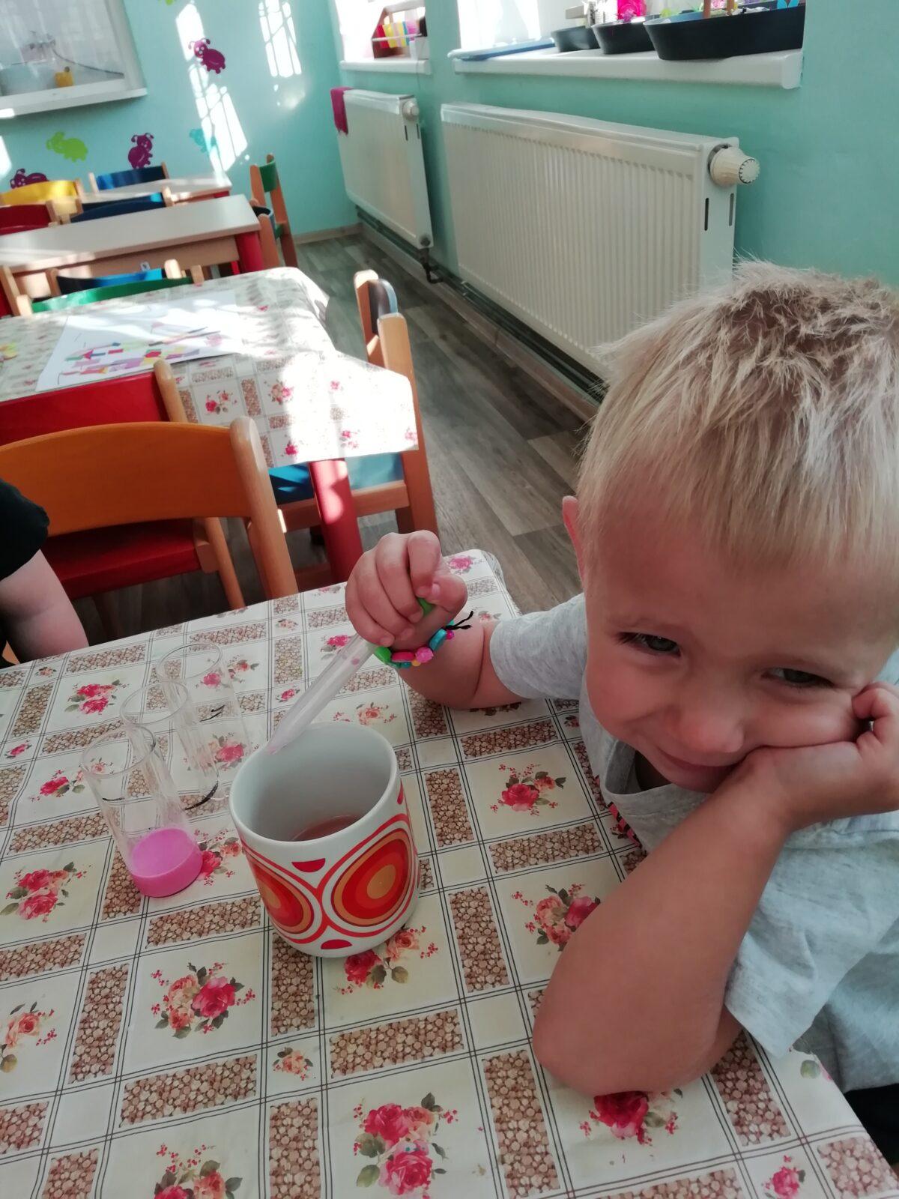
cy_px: 600
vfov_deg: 67.3
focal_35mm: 26
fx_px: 900
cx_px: 450
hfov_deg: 53.1
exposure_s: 1/169
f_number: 2.2
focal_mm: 3.46
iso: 50
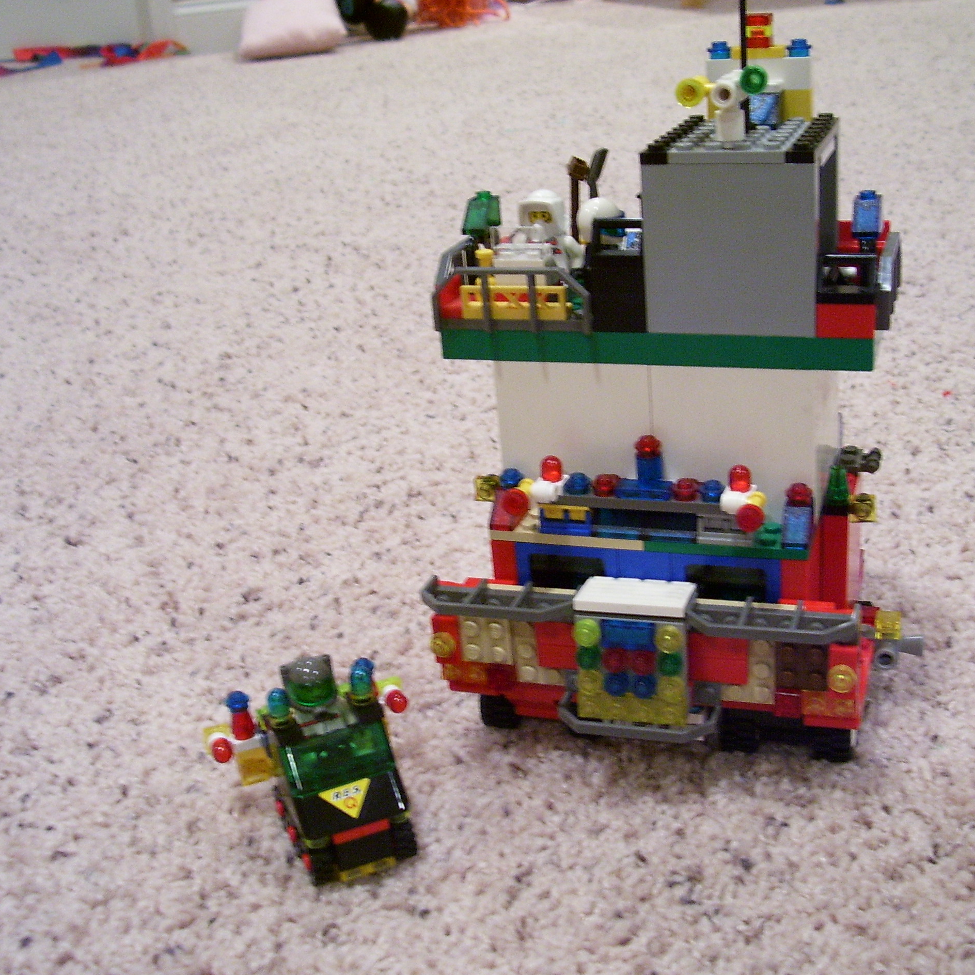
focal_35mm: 41
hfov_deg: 40.8
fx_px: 1307
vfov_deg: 40.9
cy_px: 493
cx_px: 568
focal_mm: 5.6
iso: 160
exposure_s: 1/15
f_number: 2.7
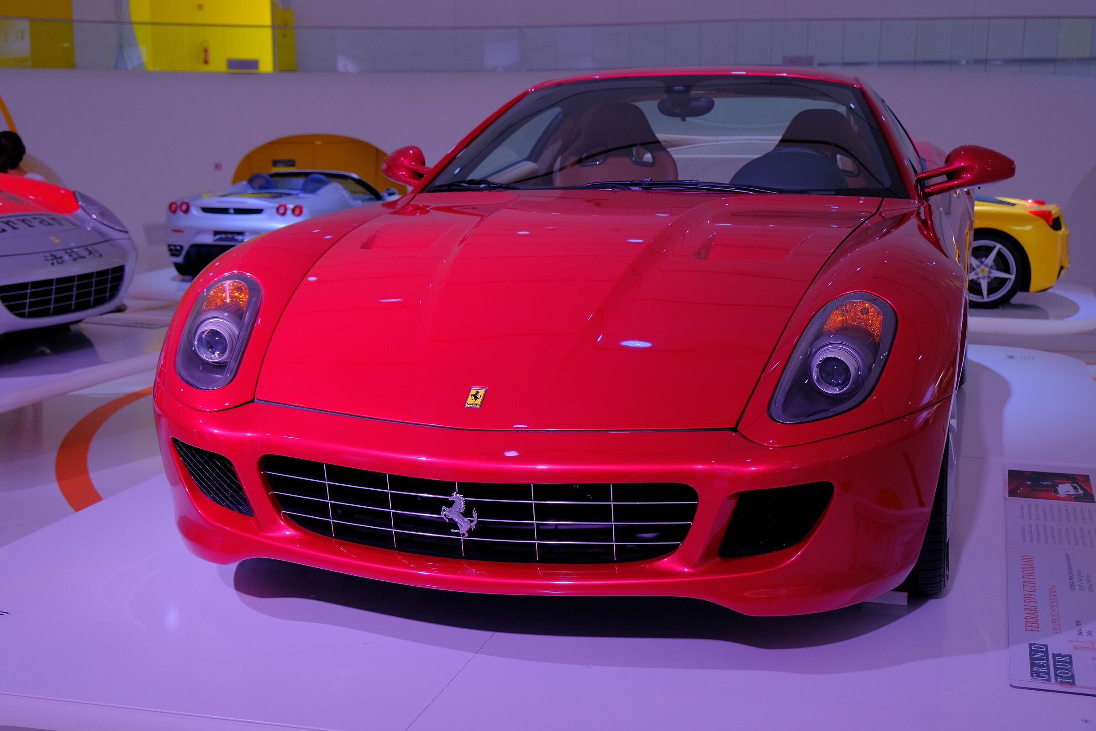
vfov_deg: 30.5
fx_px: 1339
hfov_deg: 44.5
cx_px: 548
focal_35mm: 44
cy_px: 366
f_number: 4
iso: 400
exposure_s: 1/42
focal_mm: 29.2
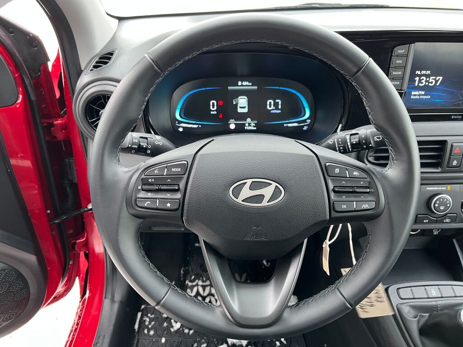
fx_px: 348
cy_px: 174
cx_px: 232
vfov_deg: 53.1
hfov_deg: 67.3
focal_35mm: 26
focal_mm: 5.1
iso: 125
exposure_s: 1/60
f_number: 1.6
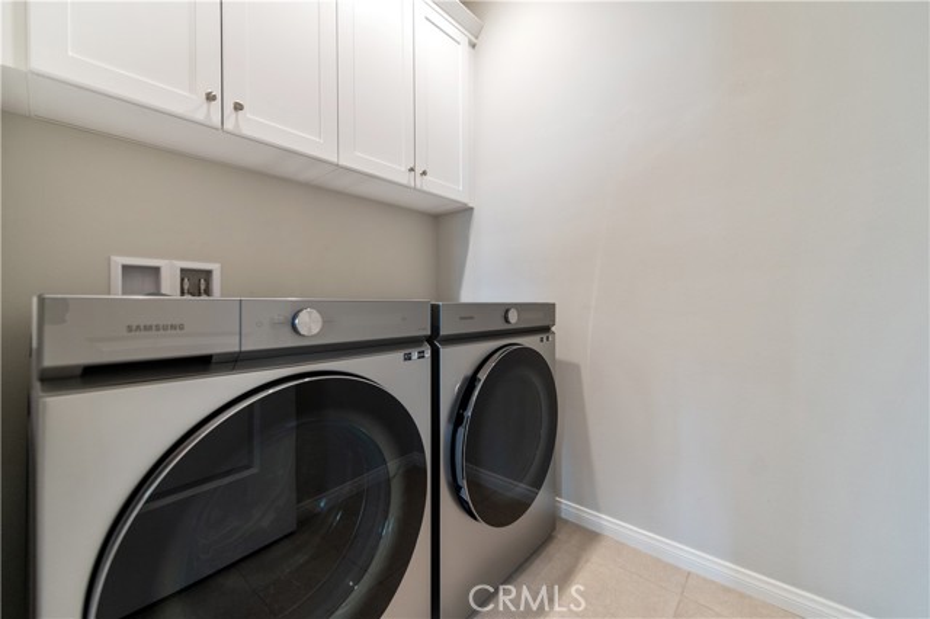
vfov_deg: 81.1
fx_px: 361
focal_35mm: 14
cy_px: 310
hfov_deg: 104.3
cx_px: 465
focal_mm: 14
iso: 900
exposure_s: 1/125
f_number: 2.8
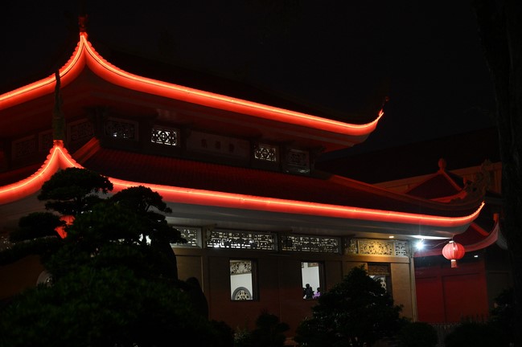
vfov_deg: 23.4
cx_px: 261
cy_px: 174
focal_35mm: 58
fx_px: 841
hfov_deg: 34.5
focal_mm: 58
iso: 6400
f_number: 4.5
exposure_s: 1/200
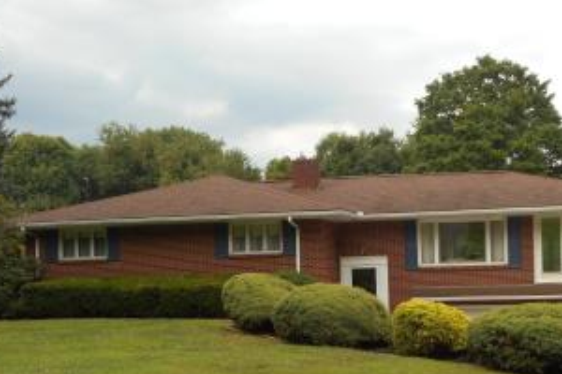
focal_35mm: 54
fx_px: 843
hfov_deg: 36.7
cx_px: 348
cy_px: 266
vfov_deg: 24.9
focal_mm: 6.9
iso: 80
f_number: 4.5
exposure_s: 1/100
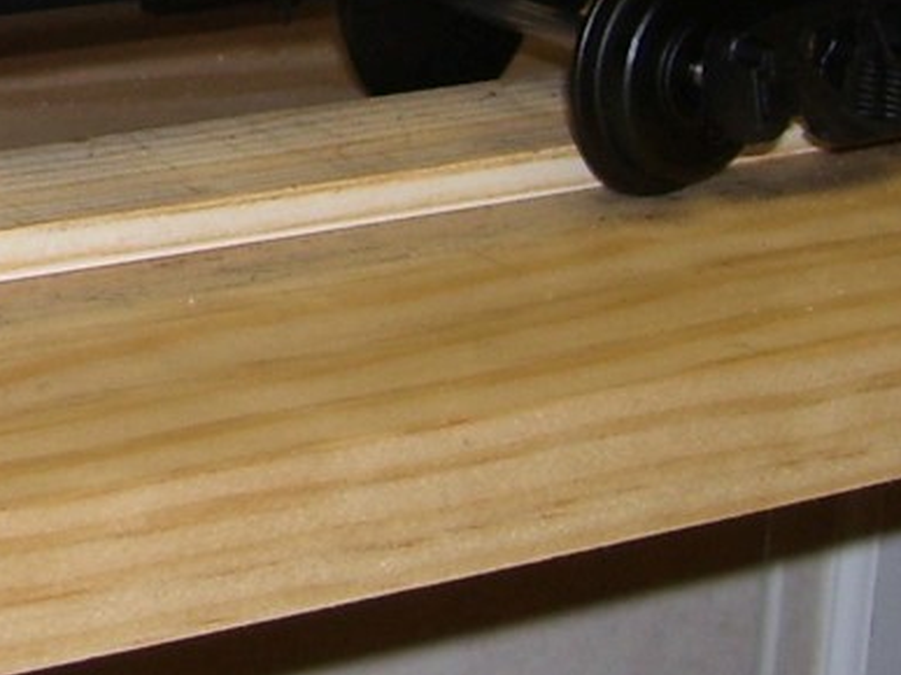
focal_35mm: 153
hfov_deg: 12.4
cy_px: -275
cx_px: -398
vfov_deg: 9.5
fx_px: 3981
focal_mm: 6
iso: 80
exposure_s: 1/60
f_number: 2.7
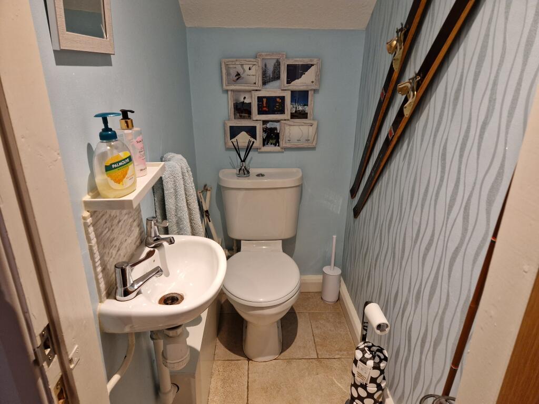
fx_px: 358
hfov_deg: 73.9
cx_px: 270
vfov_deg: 58.9
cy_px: 202
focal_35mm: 23
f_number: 1.8
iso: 320
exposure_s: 1/100
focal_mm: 5.4
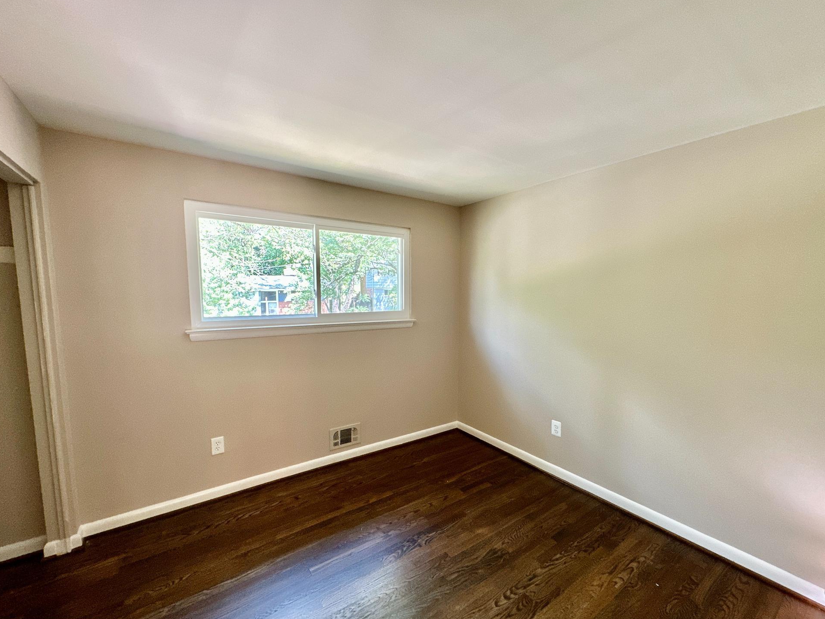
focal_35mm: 15
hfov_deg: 98.1
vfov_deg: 81.7
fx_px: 358
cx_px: 431
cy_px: 325
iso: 200
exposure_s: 1/60
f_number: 2.2
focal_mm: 2.22
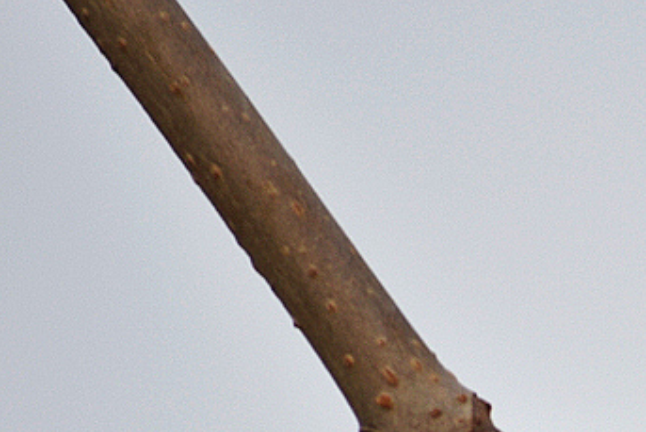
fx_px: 13589
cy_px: 342
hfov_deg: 2.7
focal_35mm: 757
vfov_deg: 1.8
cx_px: 548
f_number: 5.6
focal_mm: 200
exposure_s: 1/125
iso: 100
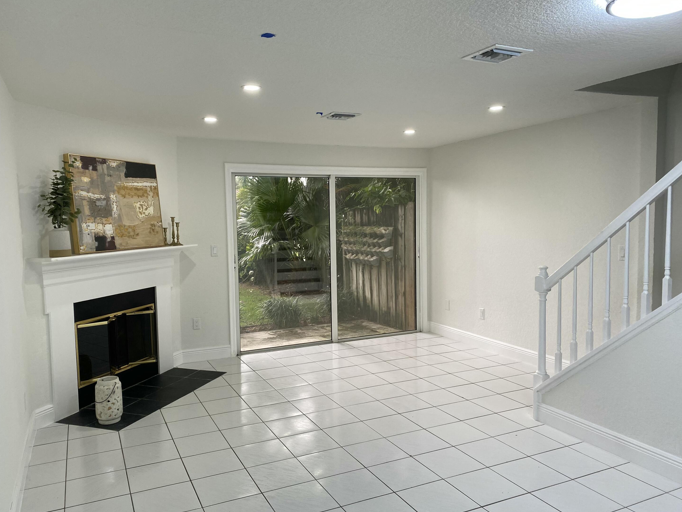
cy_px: 263
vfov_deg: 51.4
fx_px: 532
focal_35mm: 27
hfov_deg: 65.3
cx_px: 329
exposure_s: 1/120
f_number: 1.8
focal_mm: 4.25
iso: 80
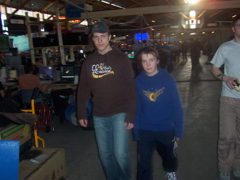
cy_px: 90
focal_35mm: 35
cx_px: 120
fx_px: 243
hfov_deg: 52.6
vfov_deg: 40.7
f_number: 2.8
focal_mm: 5.6
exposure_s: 1/30
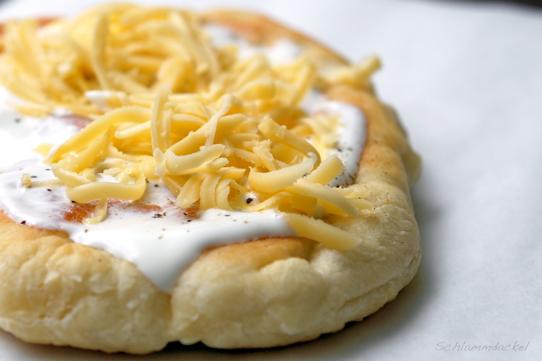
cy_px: 180
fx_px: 1354
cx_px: 271
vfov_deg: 15.2
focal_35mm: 90
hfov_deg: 22.6
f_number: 5
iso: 100
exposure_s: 1/200
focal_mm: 60
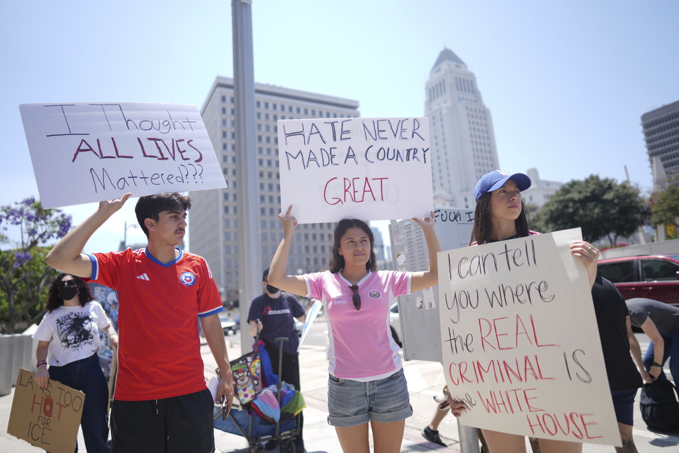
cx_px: 340
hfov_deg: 73.7
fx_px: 453
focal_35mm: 24
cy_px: 226
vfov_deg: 53.1
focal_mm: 24
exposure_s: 1/2000
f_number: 1.4
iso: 50
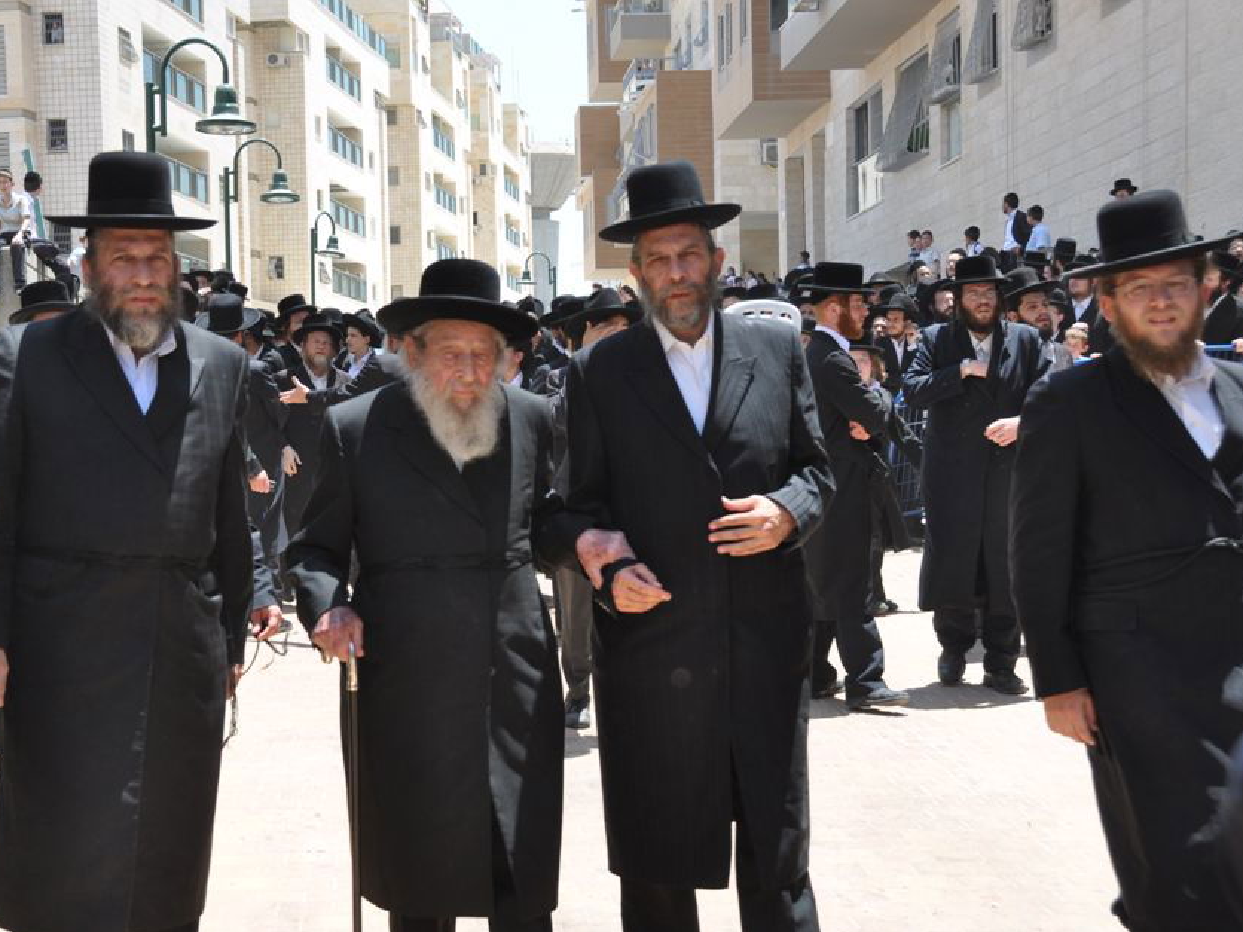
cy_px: 480
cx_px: 504
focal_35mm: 60
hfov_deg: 32.1
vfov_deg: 24.4
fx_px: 2154
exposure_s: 1/250
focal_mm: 34
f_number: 8
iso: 200
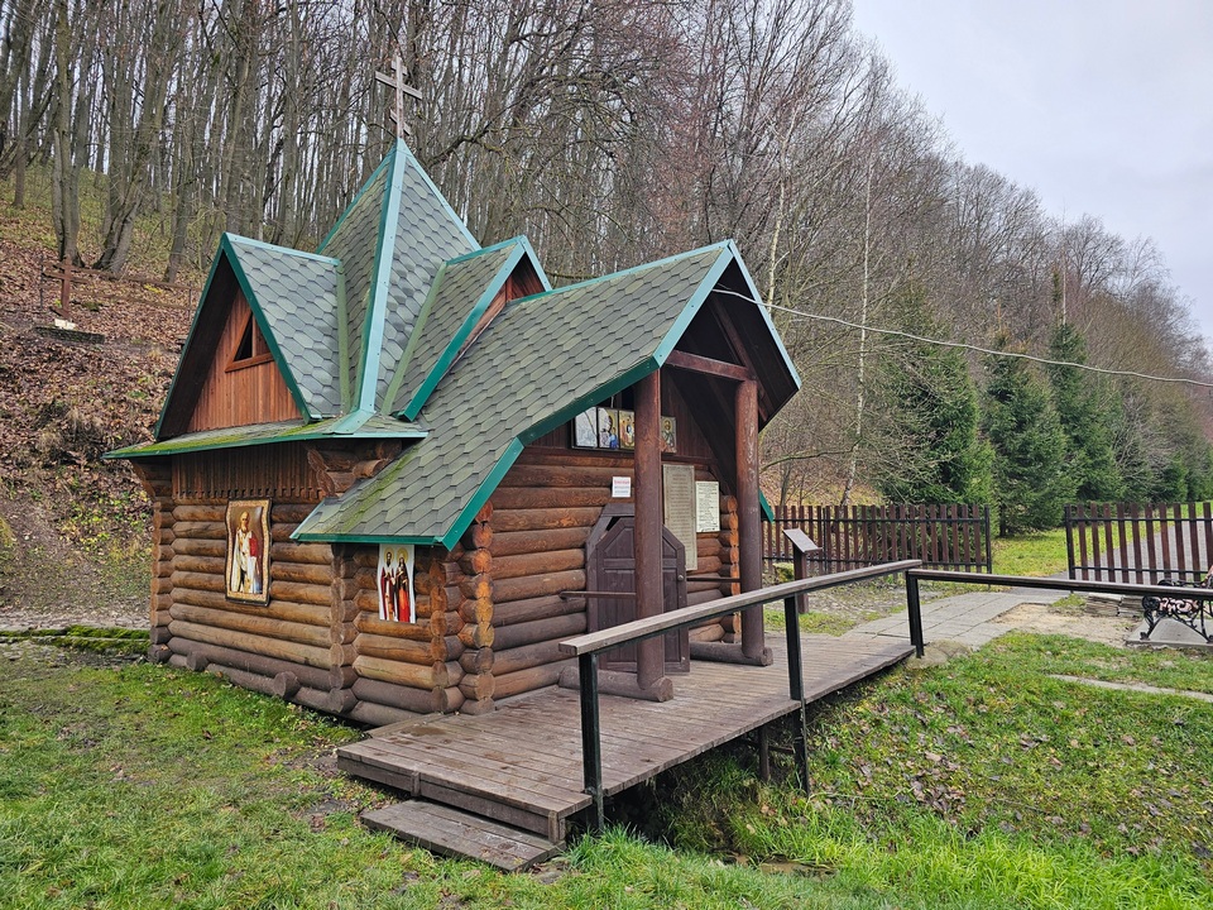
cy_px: 455
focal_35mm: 23
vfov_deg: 58.9
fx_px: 806
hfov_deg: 73.9
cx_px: 606
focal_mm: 6.3
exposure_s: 1/180
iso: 64
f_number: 1.7
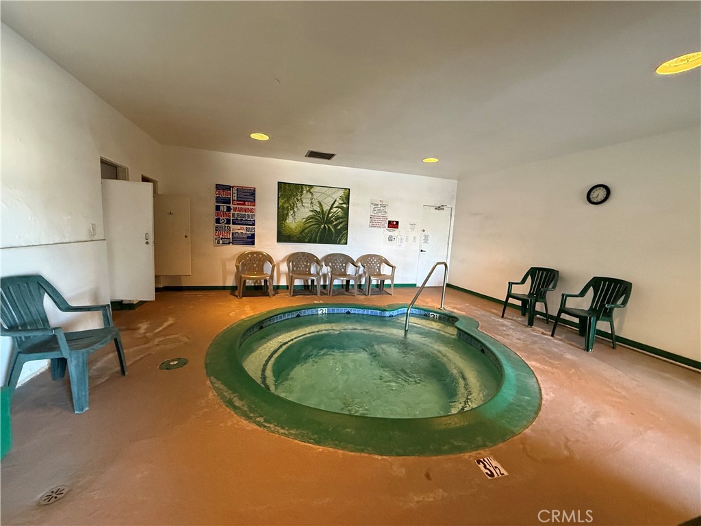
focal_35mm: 14
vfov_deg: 85.7
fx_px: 284
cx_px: 350
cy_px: 263
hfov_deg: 102.1
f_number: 2.2
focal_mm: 2.22
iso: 500
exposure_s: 1/60
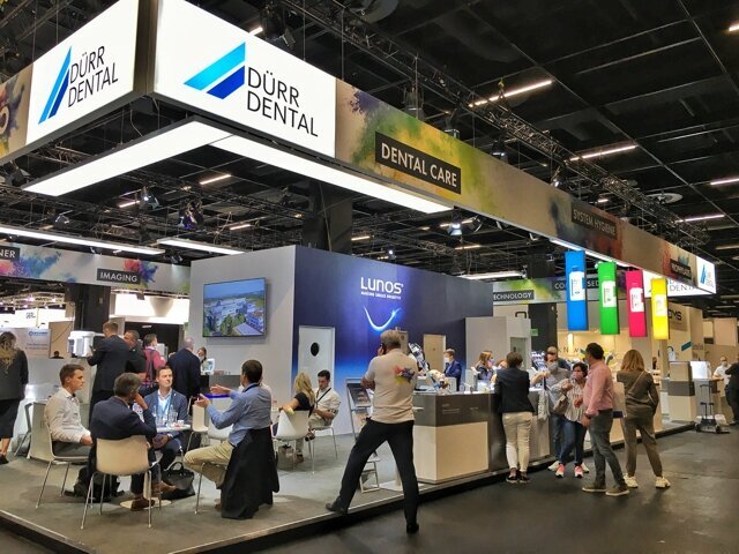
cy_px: 277
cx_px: 370
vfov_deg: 48.2
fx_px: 619
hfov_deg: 61.7
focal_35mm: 29
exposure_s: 1/33
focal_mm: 4.15
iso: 25
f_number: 2.2
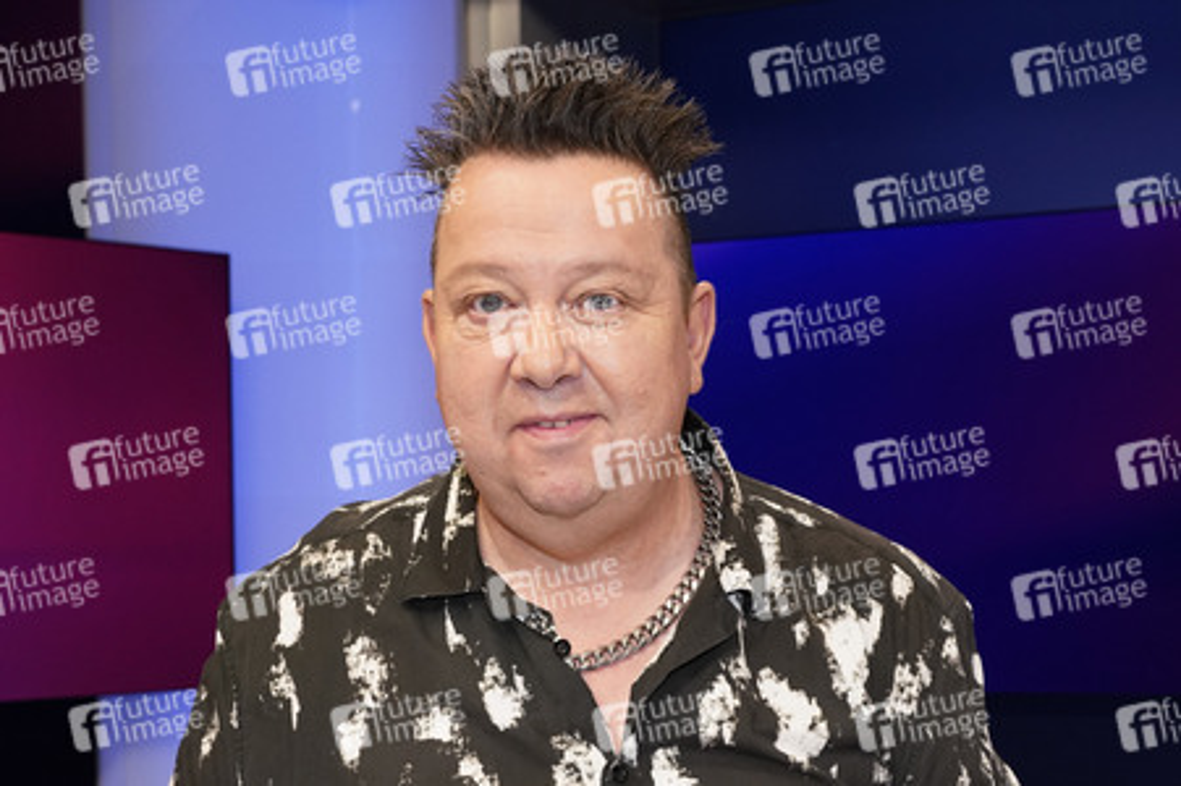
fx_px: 1180
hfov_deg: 53.2
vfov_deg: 36.8
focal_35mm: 36
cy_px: 393
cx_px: 590
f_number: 5.6
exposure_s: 1/125
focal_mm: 36
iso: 2000
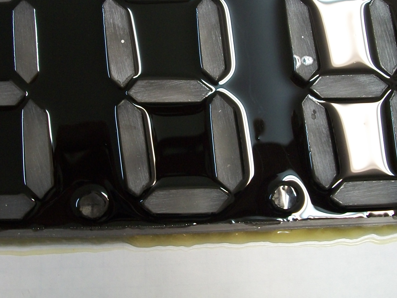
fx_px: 573
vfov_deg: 28.9
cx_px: 148
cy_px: 94
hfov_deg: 37.9
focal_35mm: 50
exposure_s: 1/15
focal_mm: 5.7
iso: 160
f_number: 2.9
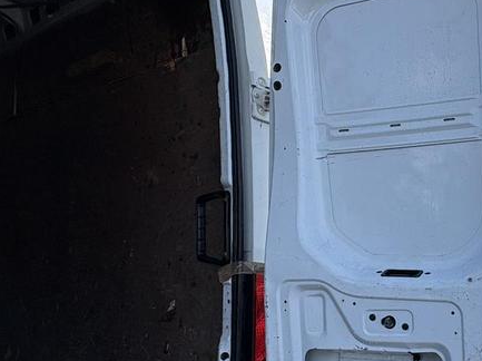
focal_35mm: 29
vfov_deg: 47.5
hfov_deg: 51.8
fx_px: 403
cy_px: 237
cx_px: 461
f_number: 2.2
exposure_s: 1/1006
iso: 40
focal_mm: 2.22
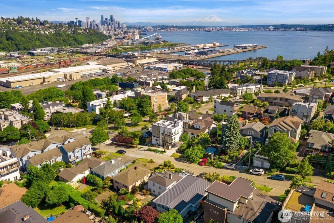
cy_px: 112
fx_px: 260
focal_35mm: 28
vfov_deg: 46.4
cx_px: 167
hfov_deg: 65.5
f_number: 4.5
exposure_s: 1/60
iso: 100
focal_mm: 10.26
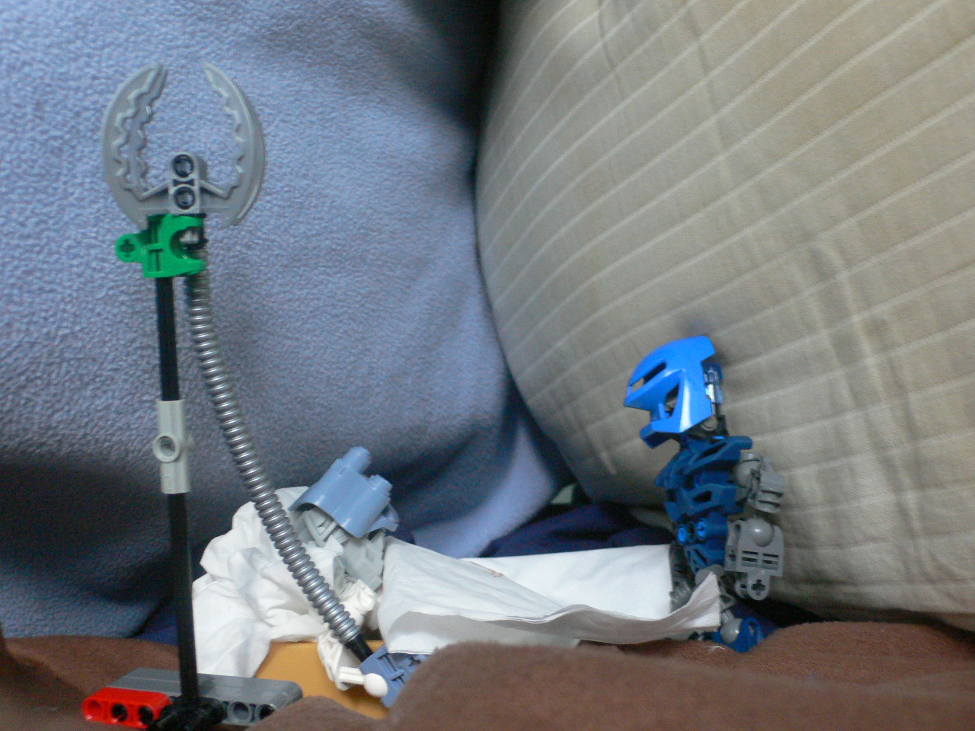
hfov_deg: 54.0
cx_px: 488
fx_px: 958
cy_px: 366
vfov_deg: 41.8
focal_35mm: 34
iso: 200
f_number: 2.8
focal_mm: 6.3
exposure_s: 1/5
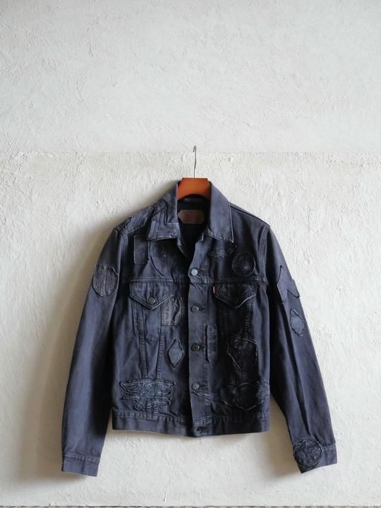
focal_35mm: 92
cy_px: 254
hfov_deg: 16.1
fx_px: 1350
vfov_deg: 21.3
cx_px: 190
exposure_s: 1/100
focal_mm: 46
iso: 3200
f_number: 3.9
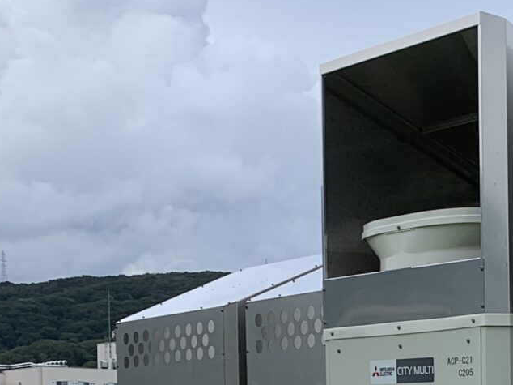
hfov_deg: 17.4
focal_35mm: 105
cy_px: 567
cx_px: 702
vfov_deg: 13.3
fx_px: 1555
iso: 25
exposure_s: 1/796
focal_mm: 4.25
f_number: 1.8
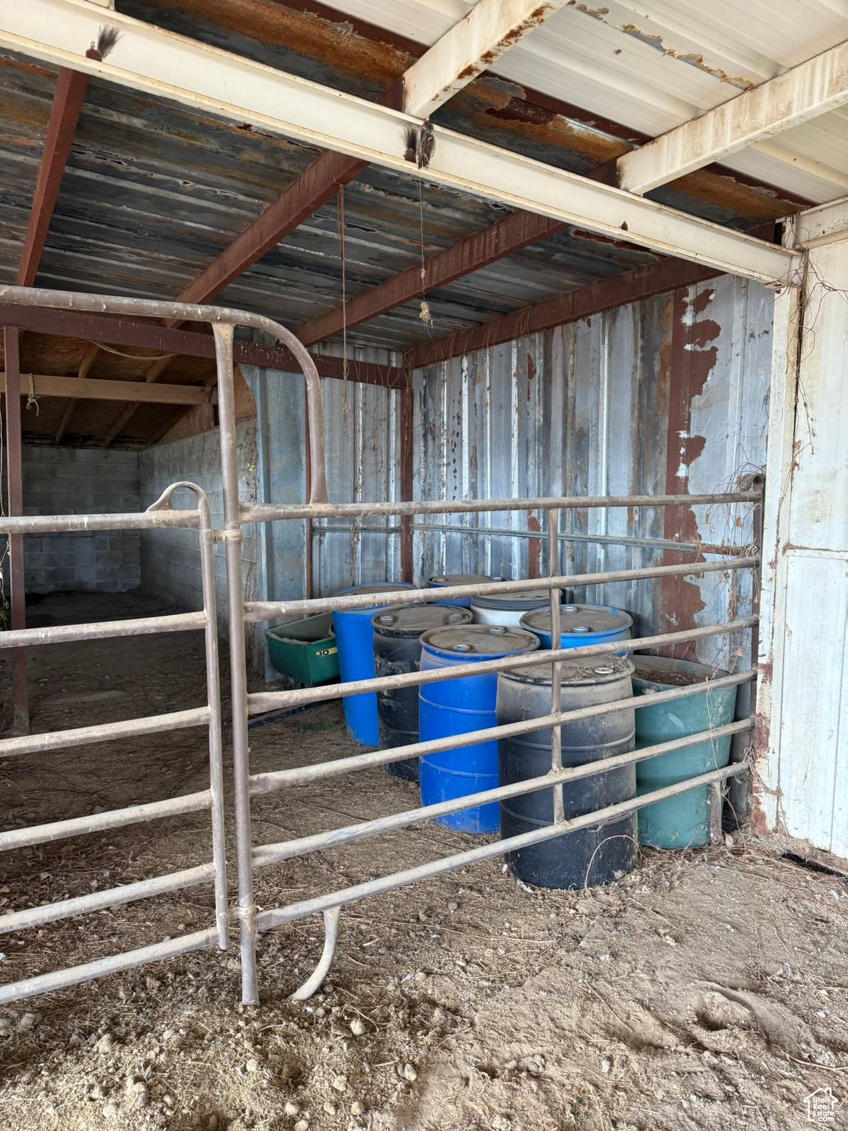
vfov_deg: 71.6
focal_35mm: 24
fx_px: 784
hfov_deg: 56.8
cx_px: 424
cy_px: 566
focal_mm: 6.76
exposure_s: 1/99
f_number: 1.78
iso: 200
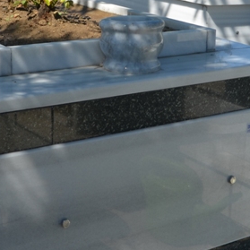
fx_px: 686
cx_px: 130
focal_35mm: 84
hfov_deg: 20.6
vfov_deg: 20.4
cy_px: 56
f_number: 8
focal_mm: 18
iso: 100
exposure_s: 1/250
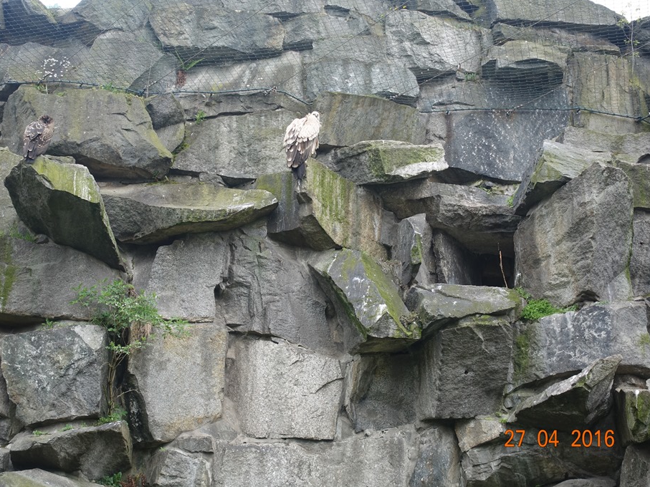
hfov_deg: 25.7
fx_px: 1427
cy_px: 243
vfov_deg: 19.4
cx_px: 295
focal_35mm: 76
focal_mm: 25.7
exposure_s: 1/80
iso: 125
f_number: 3.5
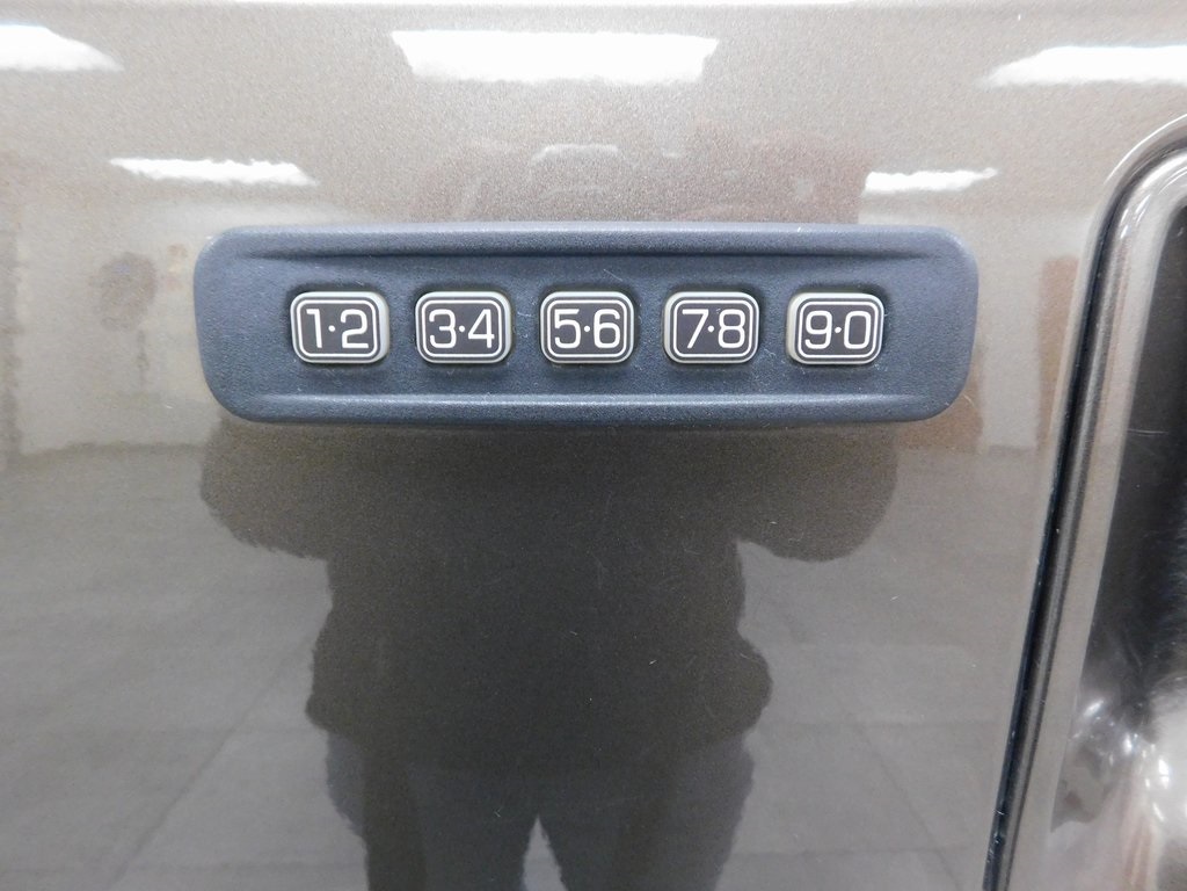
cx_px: 594
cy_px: 446
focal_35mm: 23
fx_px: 789
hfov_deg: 73.9
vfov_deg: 58.9
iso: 500
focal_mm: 4
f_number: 3
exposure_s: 1/8
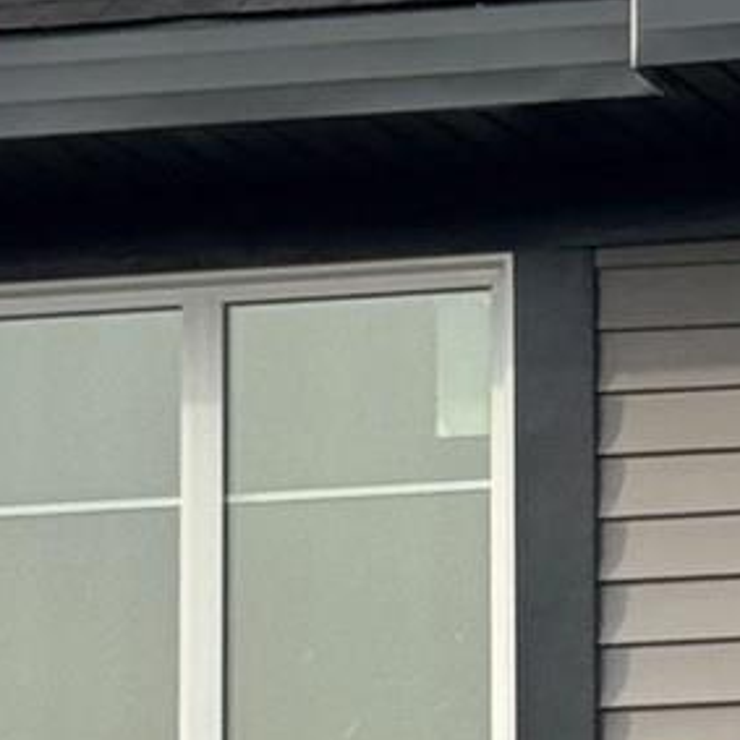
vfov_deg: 5.1
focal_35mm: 346
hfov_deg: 5.0
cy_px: 267
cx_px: 852
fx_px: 8368
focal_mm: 6.76
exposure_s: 1/1681
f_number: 1.78
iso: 64
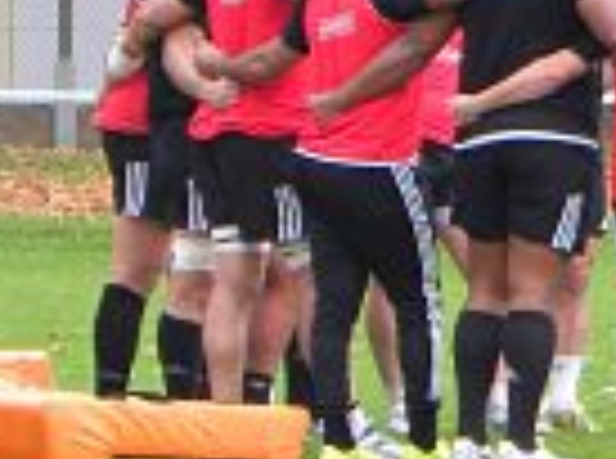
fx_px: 14341
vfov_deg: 1.8
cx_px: 1317
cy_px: -68
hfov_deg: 2.4
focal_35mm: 808
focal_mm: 32.7
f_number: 4.5
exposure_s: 1/16.1
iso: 77
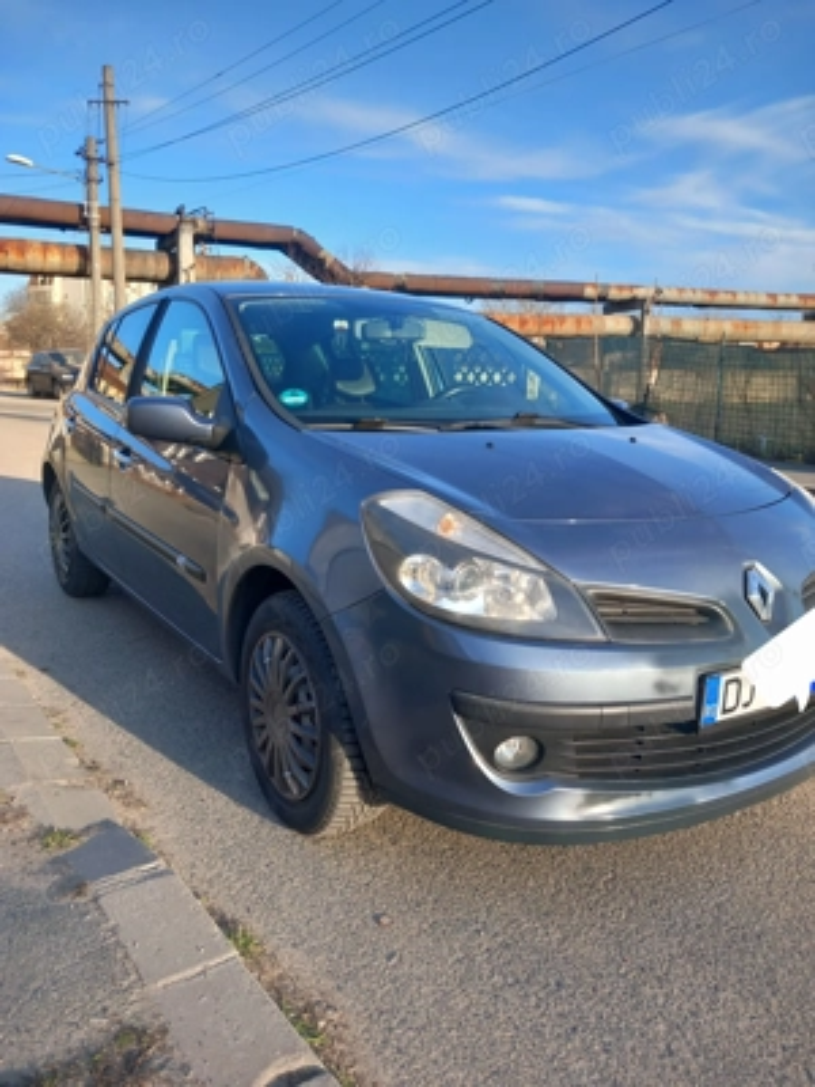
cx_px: 408
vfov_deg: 65.3
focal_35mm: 27
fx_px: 848
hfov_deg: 51.4
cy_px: 544
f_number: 1.8
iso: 20
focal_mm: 4
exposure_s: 1/145
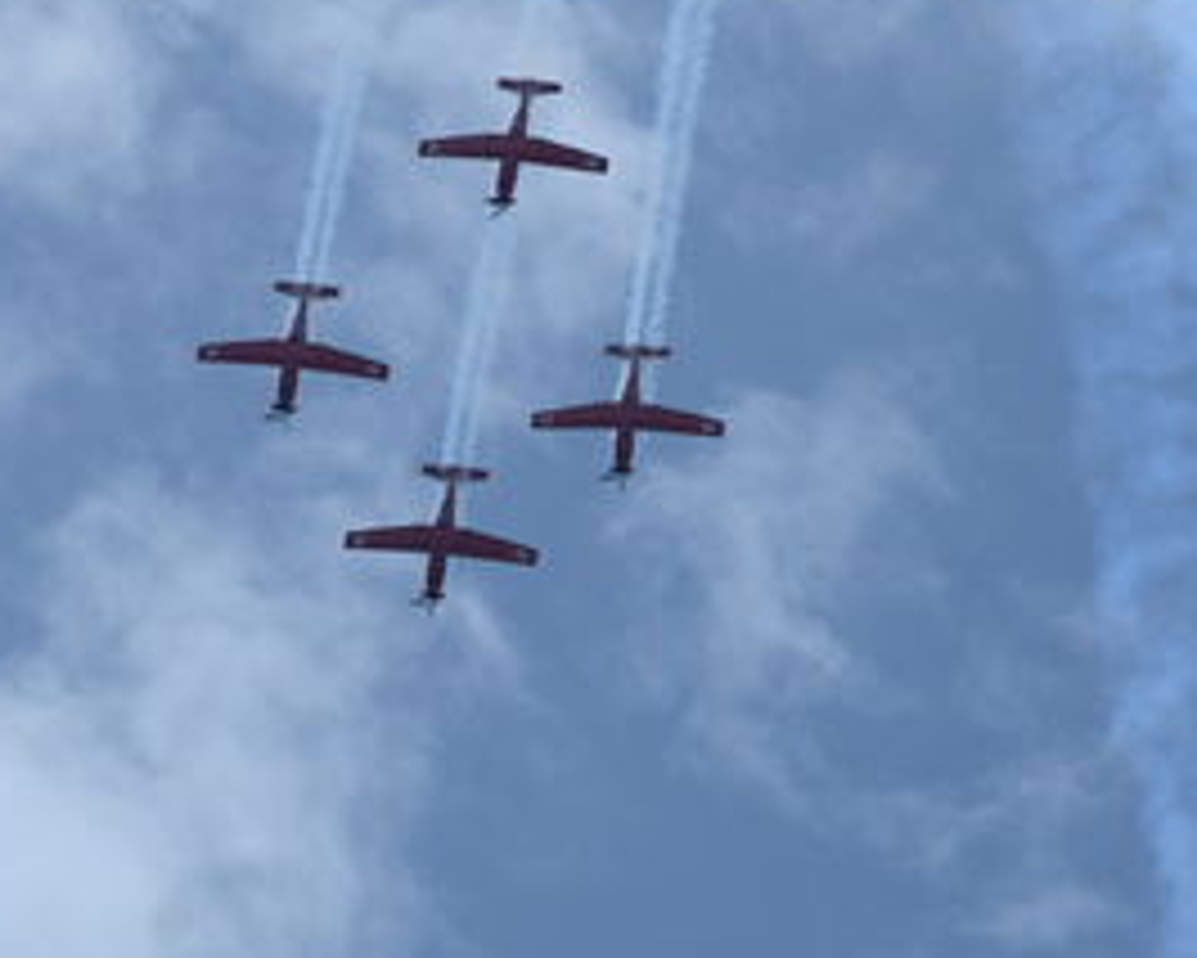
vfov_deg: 3.7
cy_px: 531
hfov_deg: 4.6
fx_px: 14991
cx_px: 482
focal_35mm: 423
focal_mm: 200
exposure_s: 1/500
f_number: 5.6
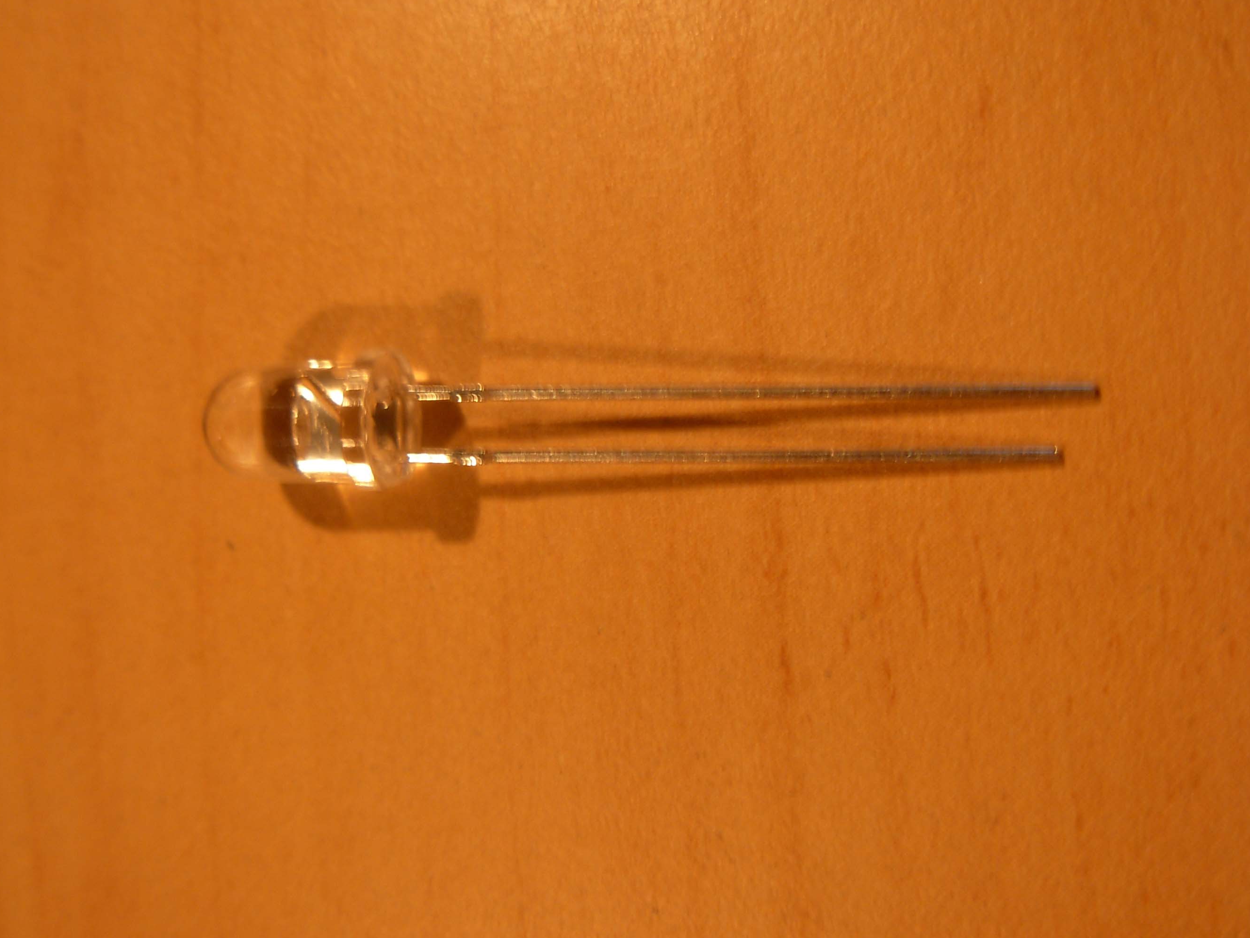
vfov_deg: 32.8
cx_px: 598
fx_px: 1589
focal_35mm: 44
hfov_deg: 42.9
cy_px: 403
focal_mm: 6.3
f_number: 2.9
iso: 79
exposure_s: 1/8.9
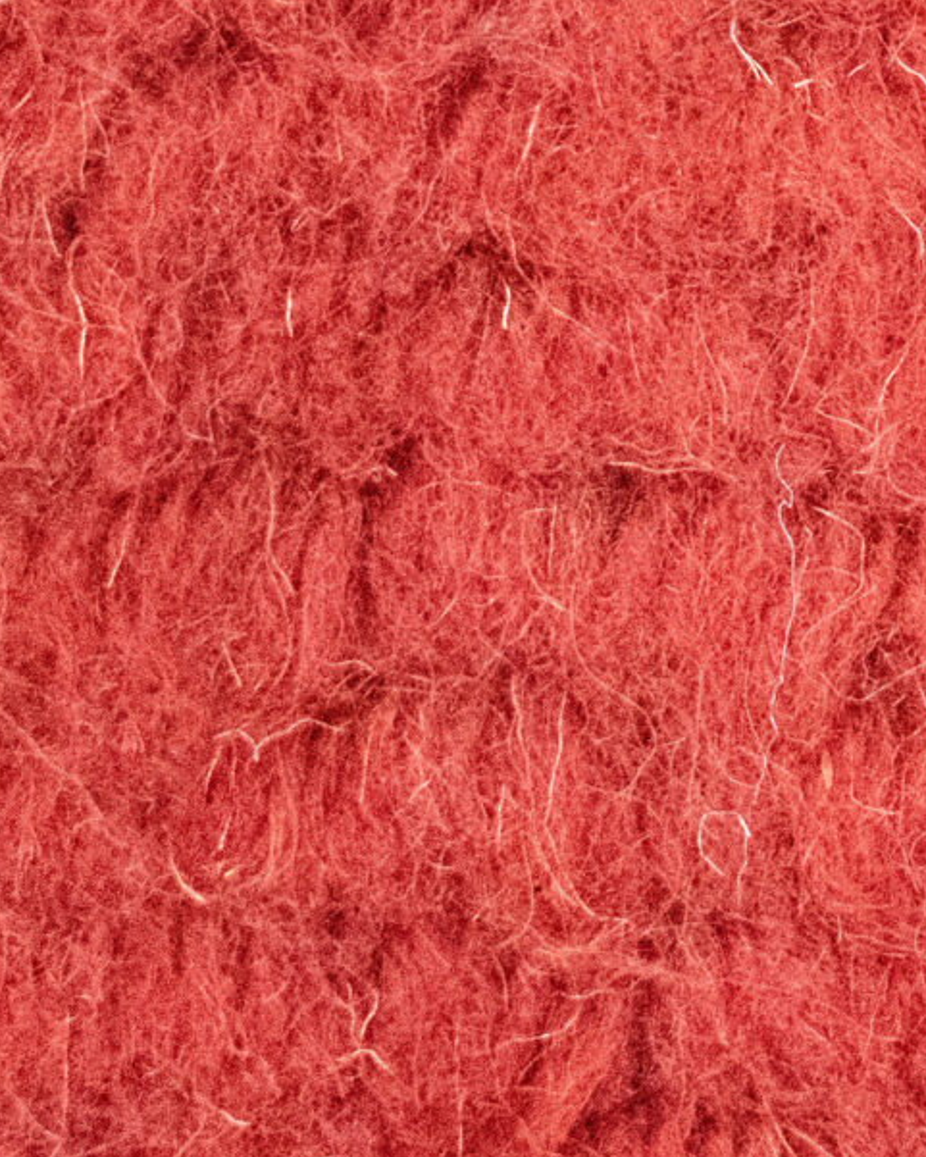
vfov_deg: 7.9
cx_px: 1777
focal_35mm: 240
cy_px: -453
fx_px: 8220
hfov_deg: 6.3
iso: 5600
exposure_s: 1/125
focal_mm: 40
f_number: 5
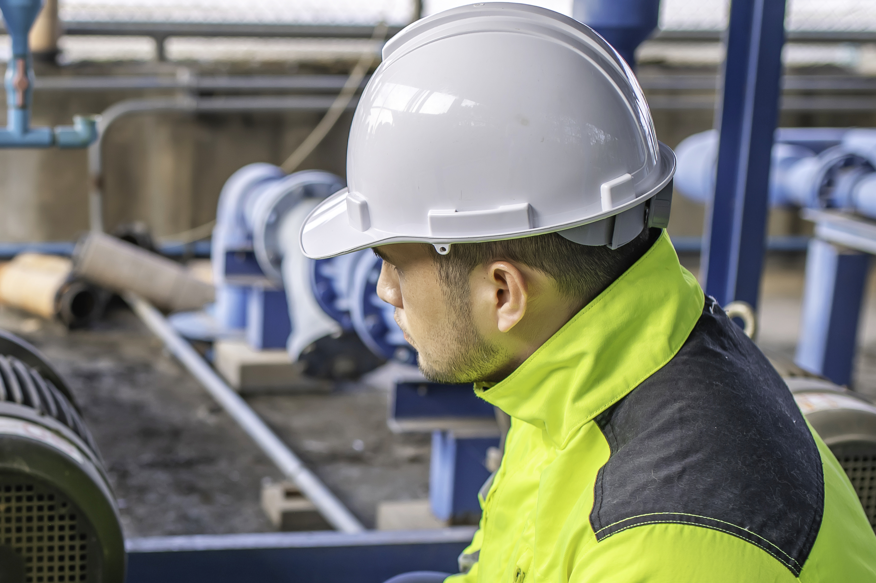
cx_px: 67
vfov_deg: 18.3
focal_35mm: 74
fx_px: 1799
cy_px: 427
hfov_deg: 26.3
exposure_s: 1/125
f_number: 2.8
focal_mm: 35
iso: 100
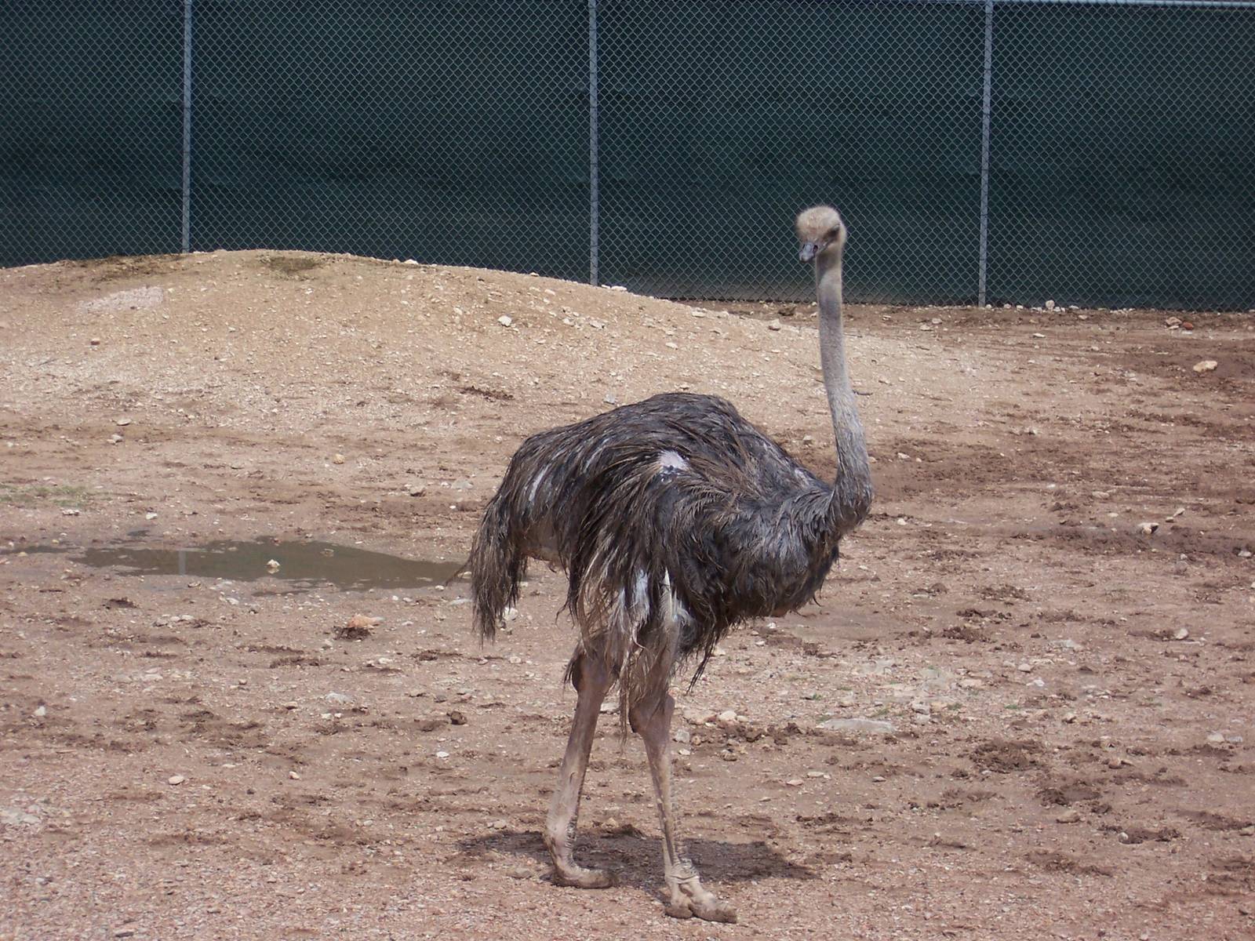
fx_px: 4786
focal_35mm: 132
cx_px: 628
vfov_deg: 11.2
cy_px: 470
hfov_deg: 14.9
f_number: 4.8
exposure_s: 1/750
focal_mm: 22
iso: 80
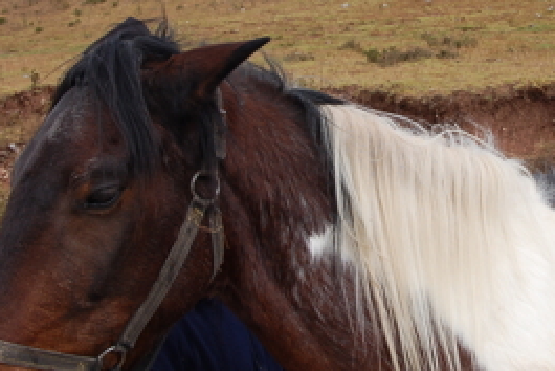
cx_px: 394
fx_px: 1342
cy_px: 94
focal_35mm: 87
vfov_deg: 15.7
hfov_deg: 23.2
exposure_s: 1/200
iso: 200
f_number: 10
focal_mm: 28
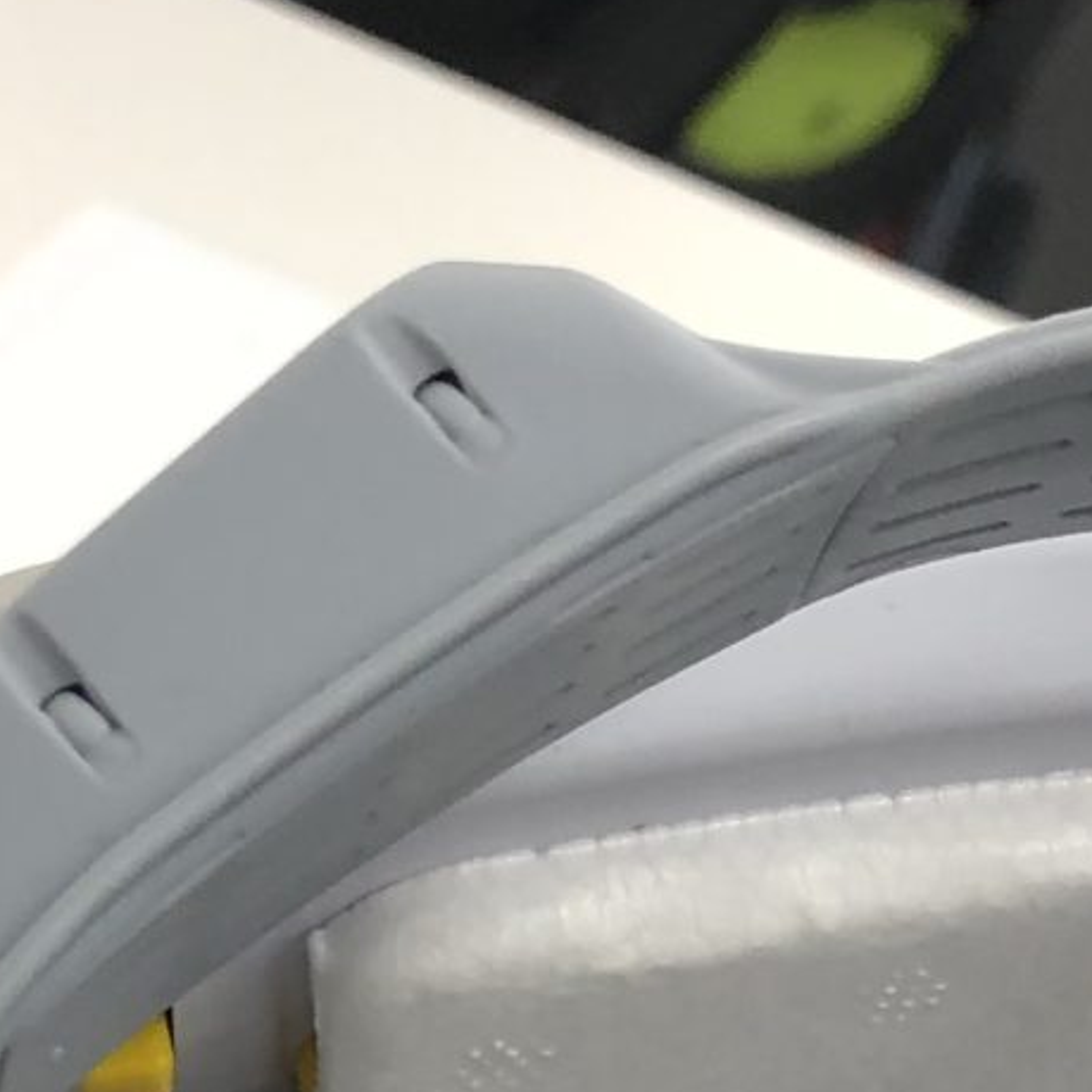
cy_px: 1984
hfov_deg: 12.5
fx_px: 4925
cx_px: 1082
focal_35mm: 138
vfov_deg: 11.7
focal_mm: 4
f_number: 1.8
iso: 25
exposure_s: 1/30
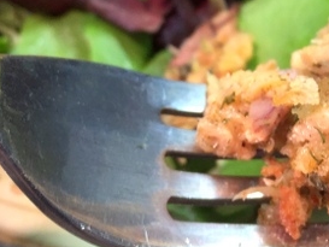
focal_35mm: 85
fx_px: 808
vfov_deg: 17.0
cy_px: 1
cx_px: 248
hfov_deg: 22.8
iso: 64
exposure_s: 1/30
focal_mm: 4.15
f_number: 2.2
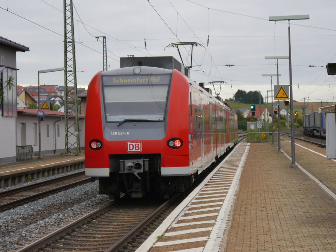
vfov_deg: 14.7
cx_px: 186
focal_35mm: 101
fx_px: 981
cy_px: 111
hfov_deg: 19.4
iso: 160
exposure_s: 1/125
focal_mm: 42
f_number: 5.6
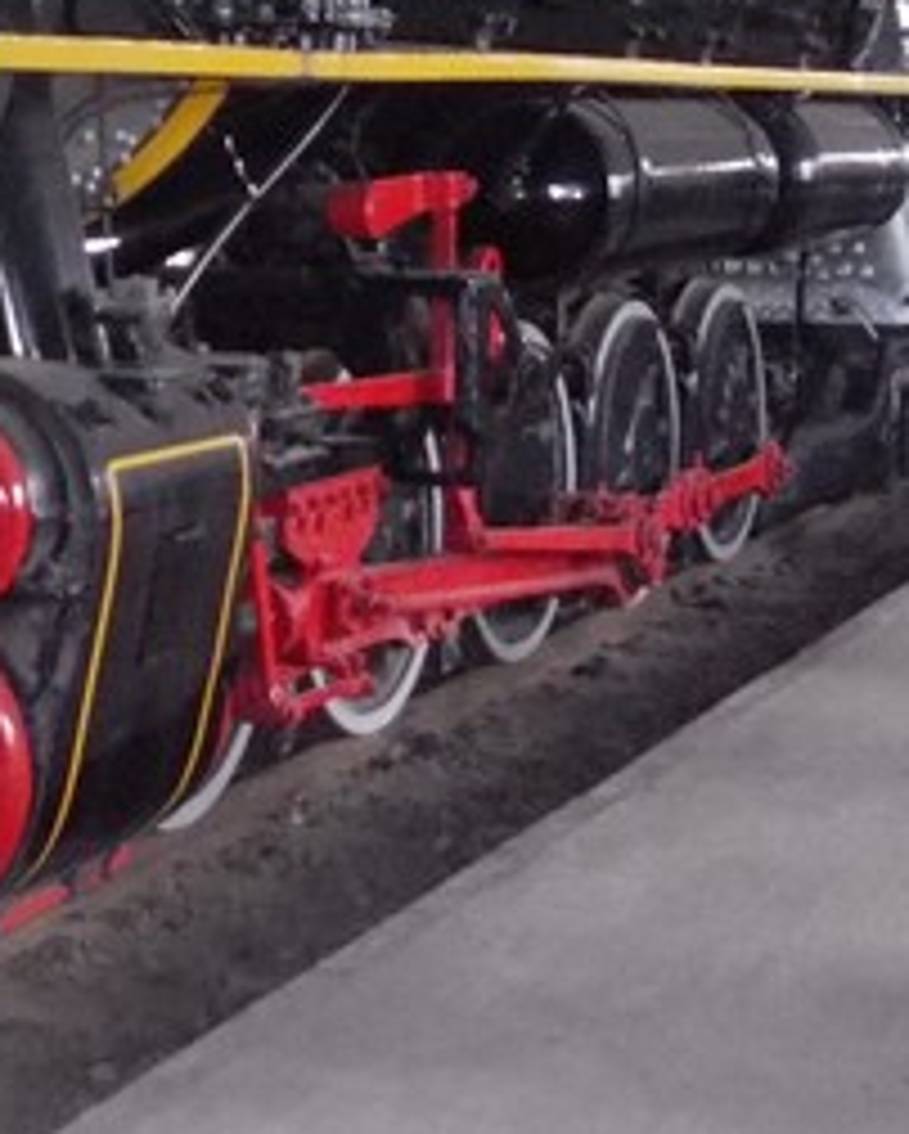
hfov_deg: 17.9
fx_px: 2788
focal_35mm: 83
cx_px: -63
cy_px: 292
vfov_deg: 22.8
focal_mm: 4
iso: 800
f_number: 2.7
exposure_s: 1/50
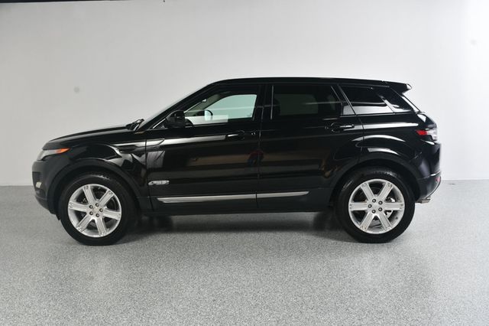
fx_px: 407
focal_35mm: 30
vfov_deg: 43.6
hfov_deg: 62.0
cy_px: 163
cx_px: 244
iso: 100
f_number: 9
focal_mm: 20
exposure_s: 1/160
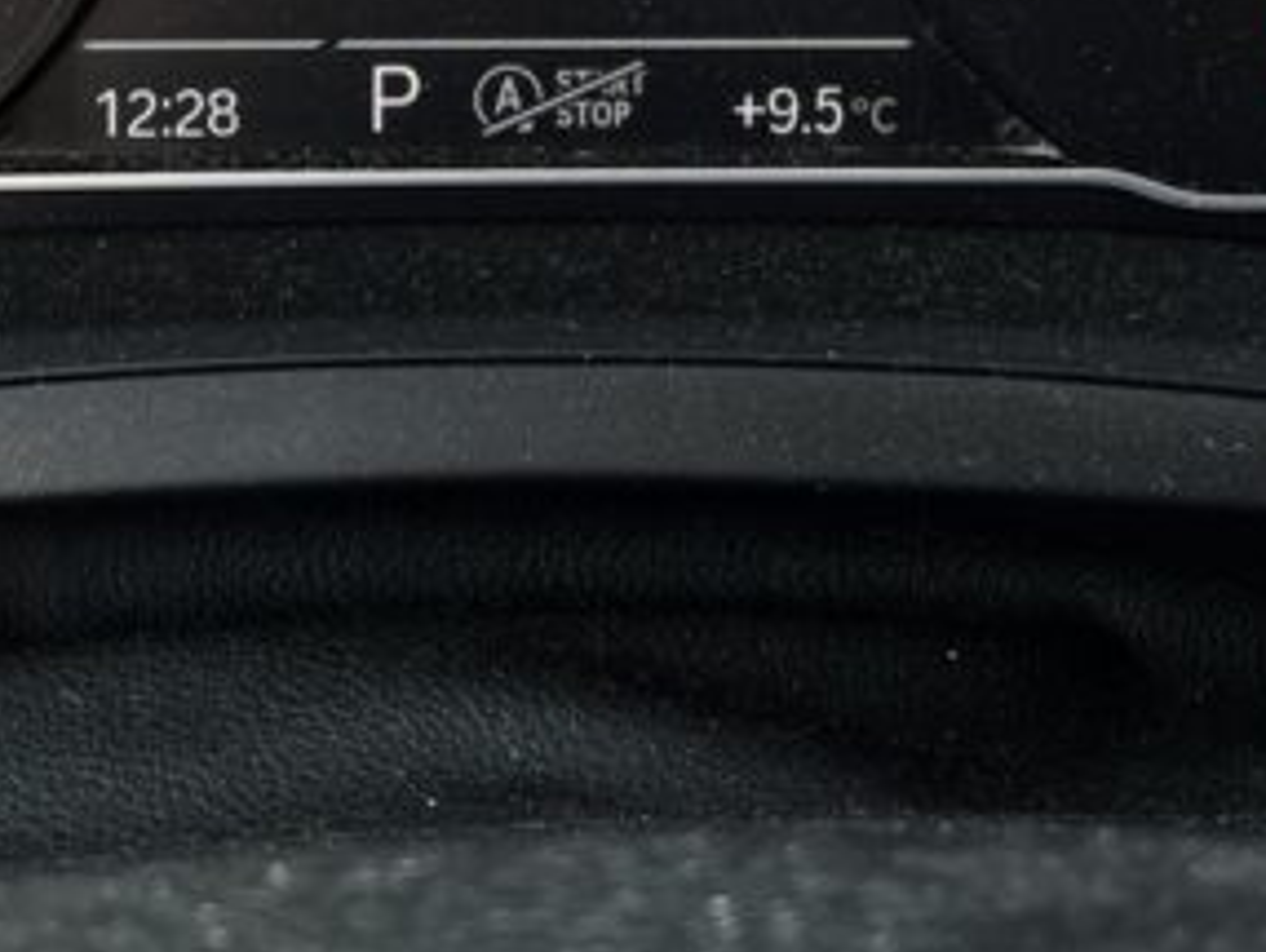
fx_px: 3404
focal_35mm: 93
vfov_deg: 15.2
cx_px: 403
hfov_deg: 21.0
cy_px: -248
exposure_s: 1/143
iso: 32
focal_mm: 5.1
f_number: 1.6
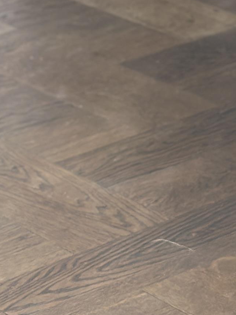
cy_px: -310
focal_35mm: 225
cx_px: 504
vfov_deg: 8.4
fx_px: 2045
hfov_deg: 6.4
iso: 125
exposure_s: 1/112
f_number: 1.78
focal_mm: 6.86
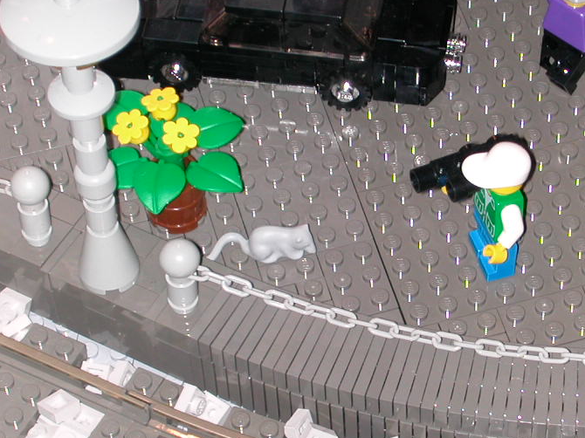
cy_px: 262
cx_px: 432
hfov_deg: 14.8
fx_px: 2247
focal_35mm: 133
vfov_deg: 11.1
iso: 100
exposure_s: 1/59.9
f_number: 4.3
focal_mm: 13.3
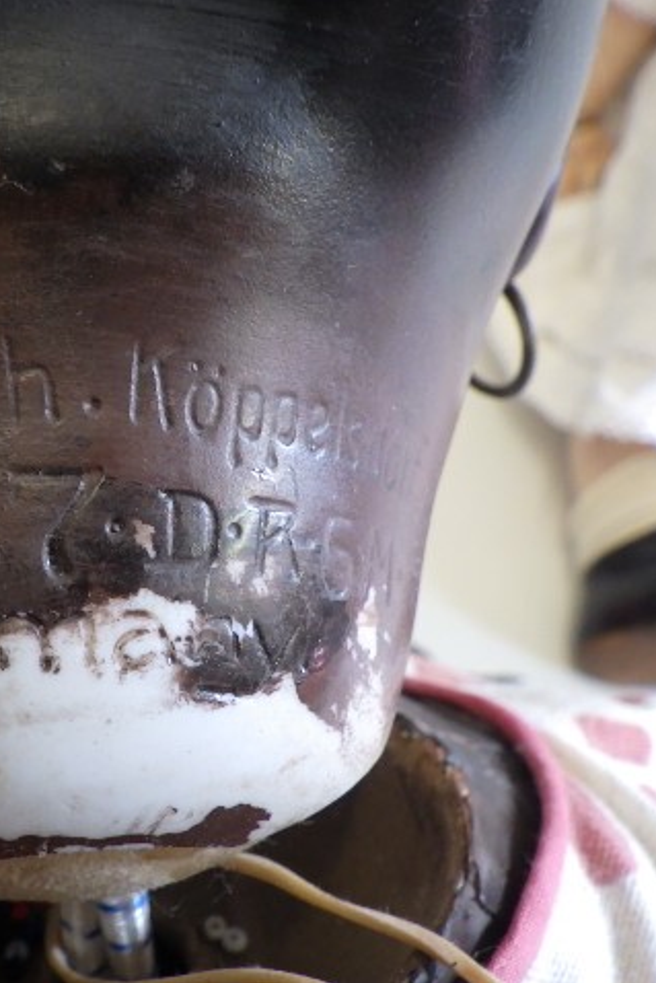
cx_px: 142
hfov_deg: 33.4
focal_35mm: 39
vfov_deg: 49.5
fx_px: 1065
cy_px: 492
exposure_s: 1/45
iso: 500
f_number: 3.5
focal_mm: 5
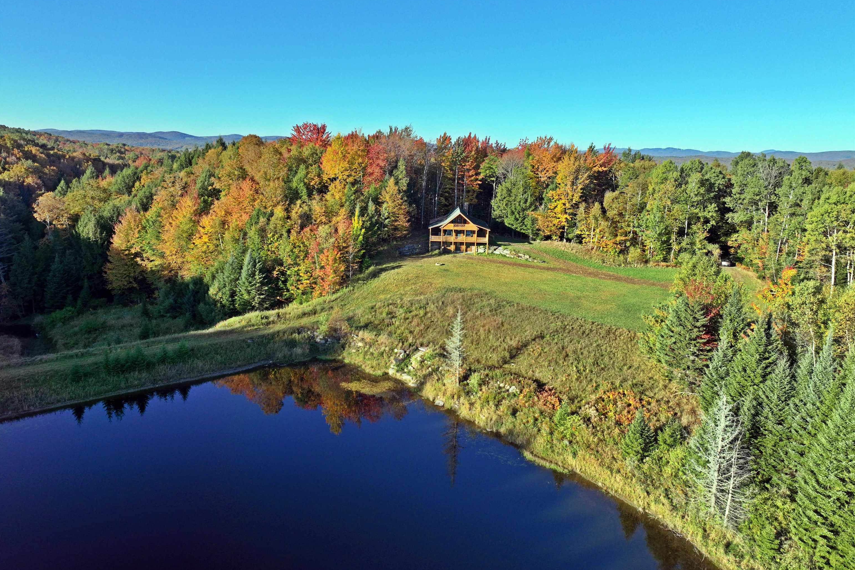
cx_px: 427
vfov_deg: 51.2
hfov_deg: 71.5
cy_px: 255
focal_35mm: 25
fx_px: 594
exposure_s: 1/1600
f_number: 2.8
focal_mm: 12.29
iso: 200
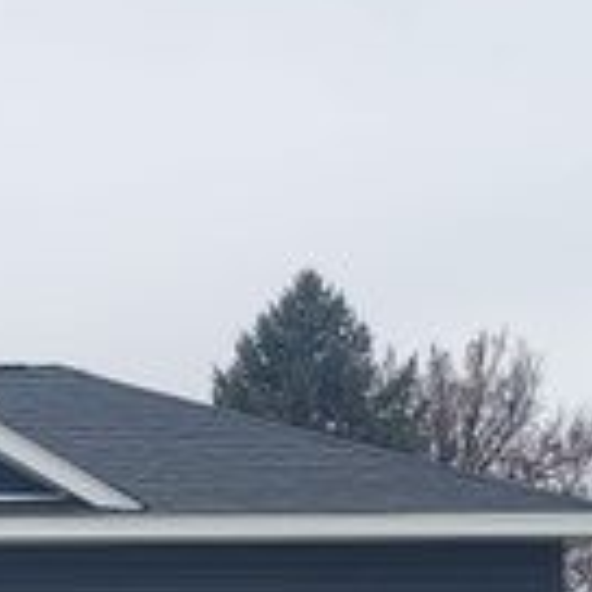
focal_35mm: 78
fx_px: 1509
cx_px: -335
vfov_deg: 20.4
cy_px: 755
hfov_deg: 19.0
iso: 40
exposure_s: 1/374
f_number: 1.8
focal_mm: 4.6
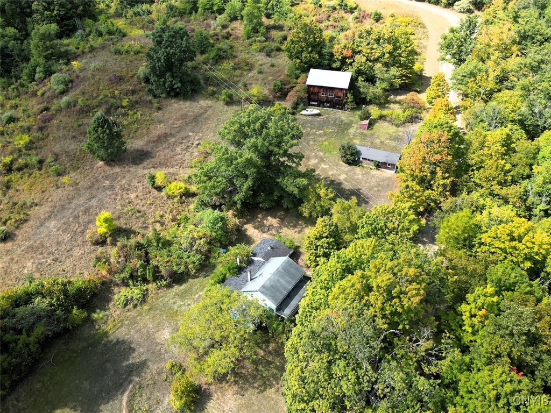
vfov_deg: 56.8
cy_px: 206
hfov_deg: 71.6
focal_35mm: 24
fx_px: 382
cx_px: 276
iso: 100
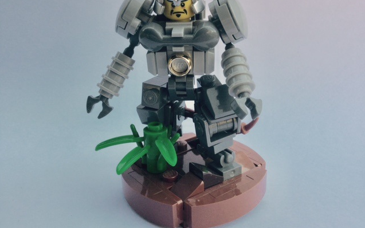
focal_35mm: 33
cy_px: 99
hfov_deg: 58.1
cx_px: 182
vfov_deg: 38.2
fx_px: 328
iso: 25
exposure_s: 1/337
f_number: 2.4
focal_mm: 3.3
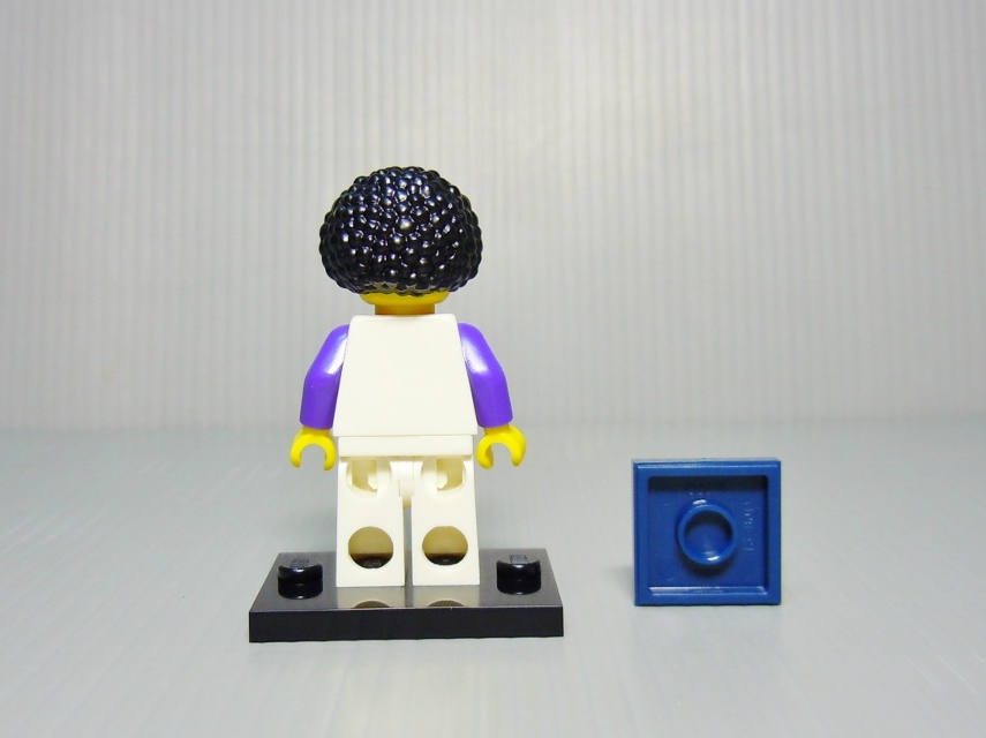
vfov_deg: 46.7
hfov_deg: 60.0
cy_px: 369
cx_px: 493
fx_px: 854
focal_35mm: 30
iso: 100
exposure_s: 1/13
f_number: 3.5
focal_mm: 5.4
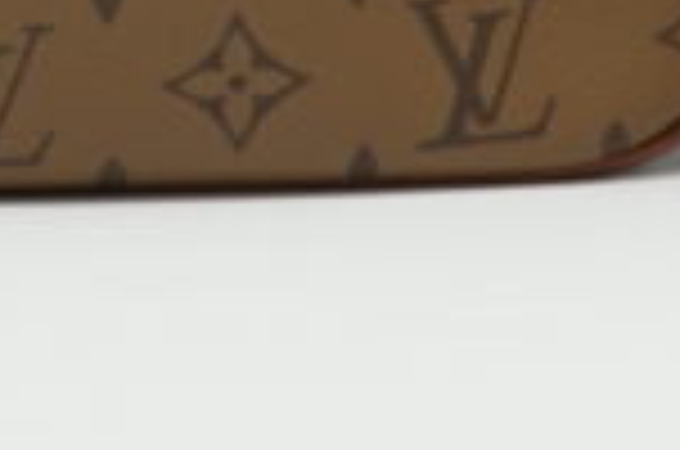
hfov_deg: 6.1
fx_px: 6409
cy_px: -997
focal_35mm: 340
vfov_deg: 3.9
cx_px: -18
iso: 640
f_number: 6.3
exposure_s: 1/25
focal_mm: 50
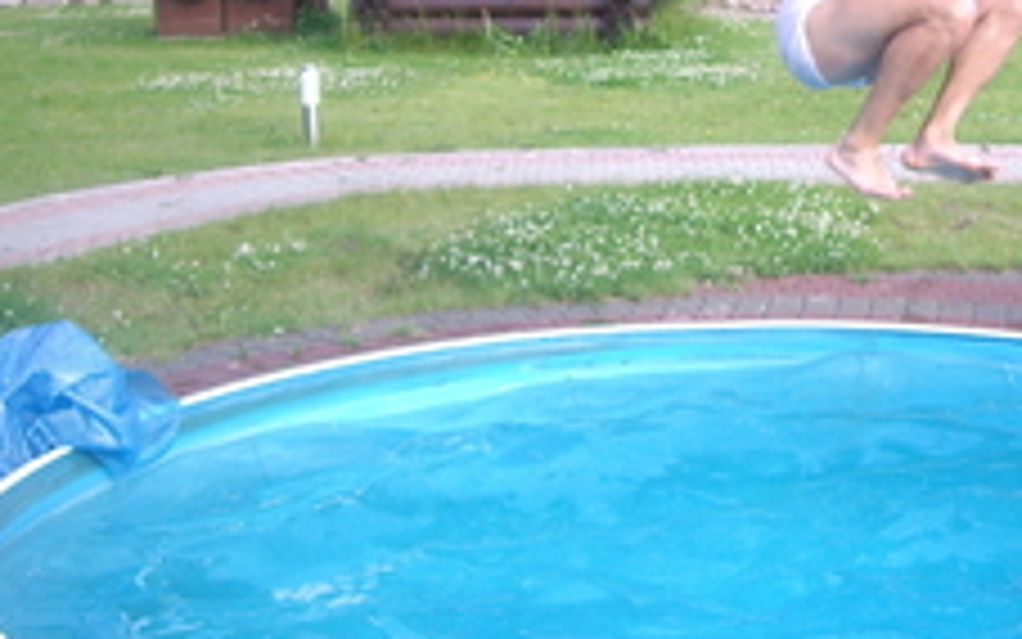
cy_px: 36
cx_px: 855
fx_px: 2229
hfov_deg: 25.3
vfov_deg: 16.1
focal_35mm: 80
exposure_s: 1/200
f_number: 2.7
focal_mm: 6.2
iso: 64
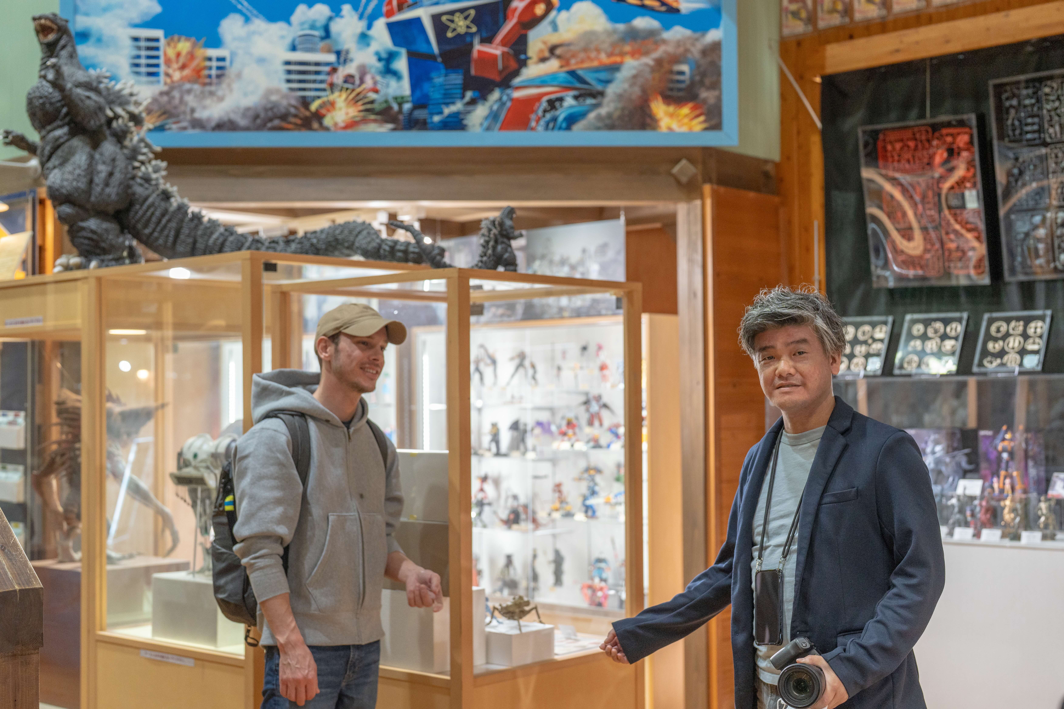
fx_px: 1478
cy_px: 354
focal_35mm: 50
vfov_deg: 27.0
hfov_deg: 39.6
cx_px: 532
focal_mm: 50
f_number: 2.8
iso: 1250
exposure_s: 1/250
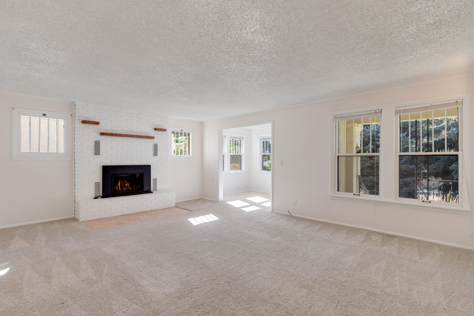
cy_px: 158
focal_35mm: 17
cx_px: 237
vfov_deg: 70.4
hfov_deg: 93.3
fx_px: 224
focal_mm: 17
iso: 400
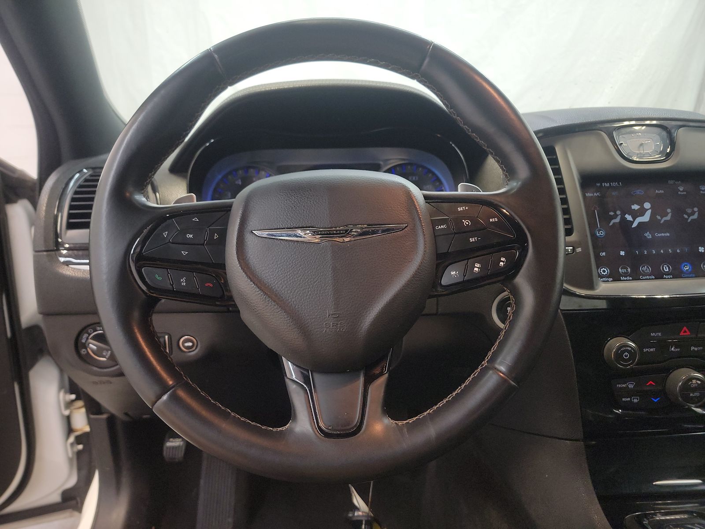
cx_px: 352
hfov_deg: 71.6
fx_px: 489
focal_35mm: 24
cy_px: 264
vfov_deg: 56.8
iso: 426
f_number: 1.8
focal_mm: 6.7
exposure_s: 1/59
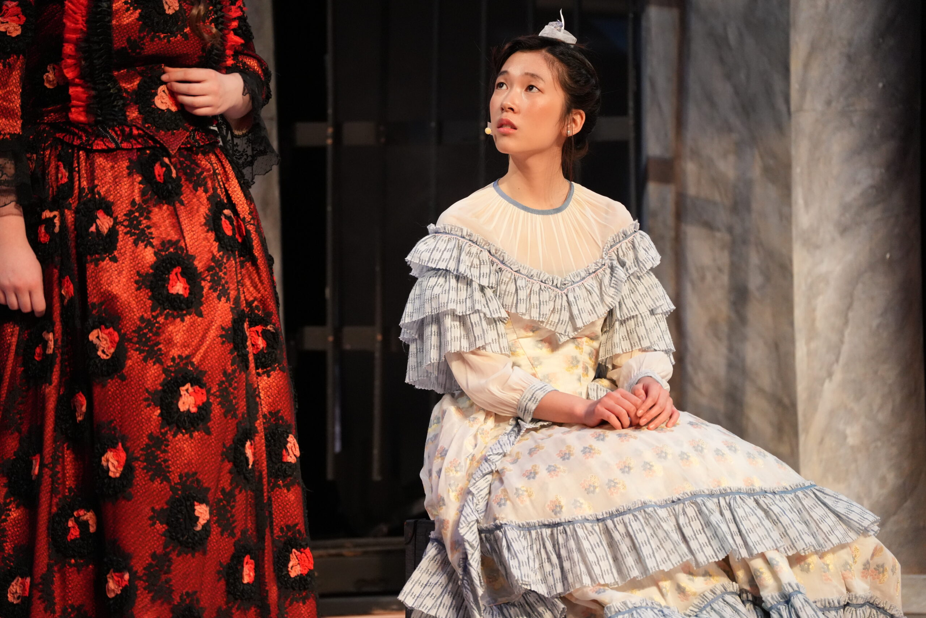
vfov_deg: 7.3
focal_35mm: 188
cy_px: 309
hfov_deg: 10.9
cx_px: 463
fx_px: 4836
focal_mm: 188
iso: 6400
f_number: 5.6
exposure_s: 1/200
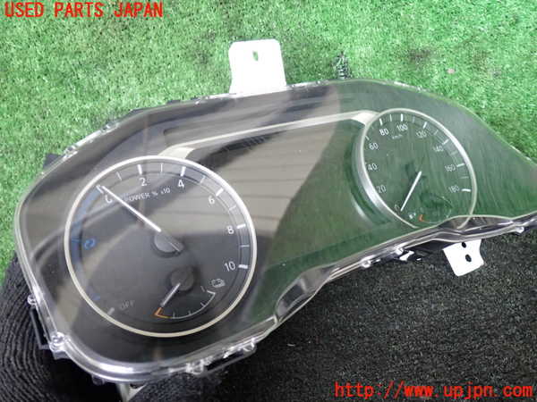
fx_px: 465
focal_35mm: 30
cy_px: 201
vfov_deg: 46.8
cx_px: 268
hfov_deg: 60.0
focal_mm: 5.4
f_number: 2.3
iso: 250
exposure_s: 1/30
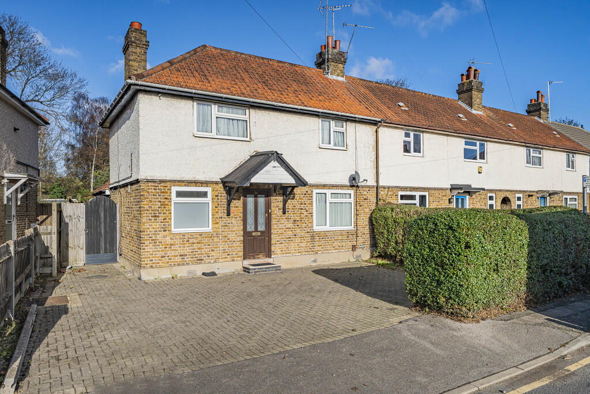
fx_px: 393
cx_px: 295
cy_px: 197
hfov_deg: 73.7
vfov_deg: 53.1
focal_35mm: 24
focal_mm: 24
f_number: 9
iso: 320
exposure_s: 1/1250
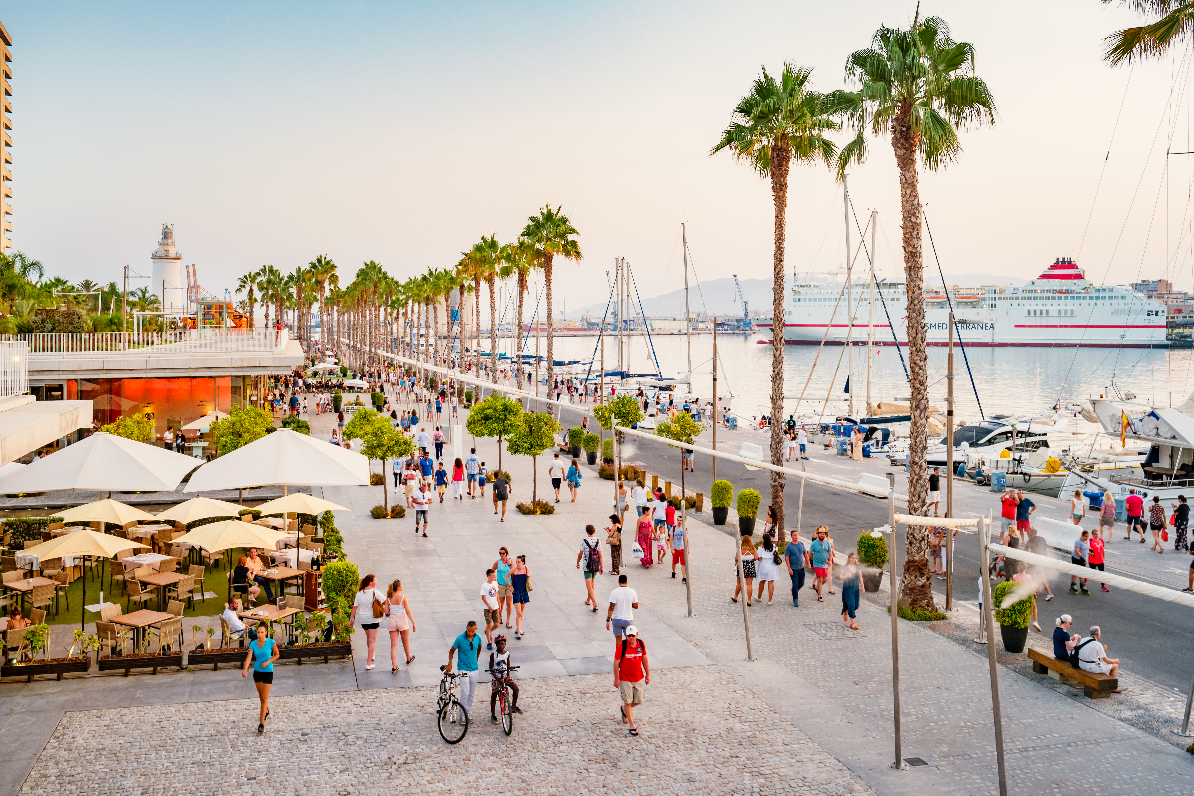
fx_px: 995
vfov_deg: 43.6
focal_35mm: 30
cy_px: 398
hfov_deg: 61.9
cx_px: 597
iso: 400
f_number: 7.1
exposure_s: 1/40
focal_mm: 20
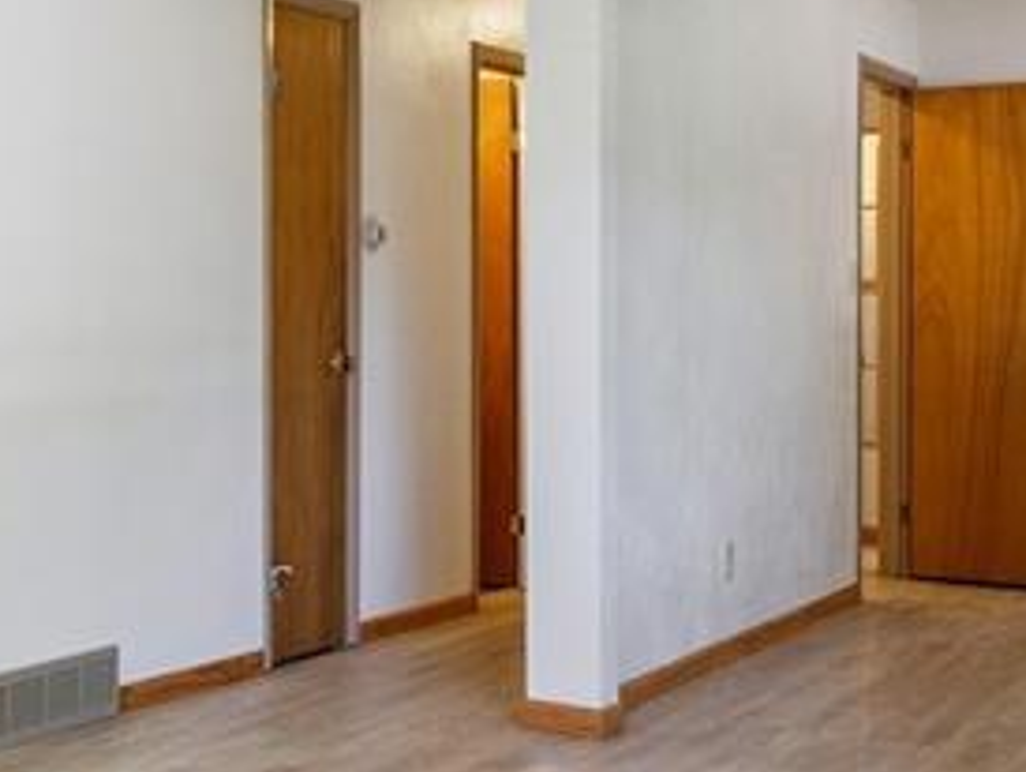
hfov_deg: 30.1
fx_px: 1810
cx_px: 79
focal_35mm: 61
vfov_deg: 24.1
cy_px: 375
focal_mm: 17
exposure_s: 1/20
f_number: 9
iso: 160
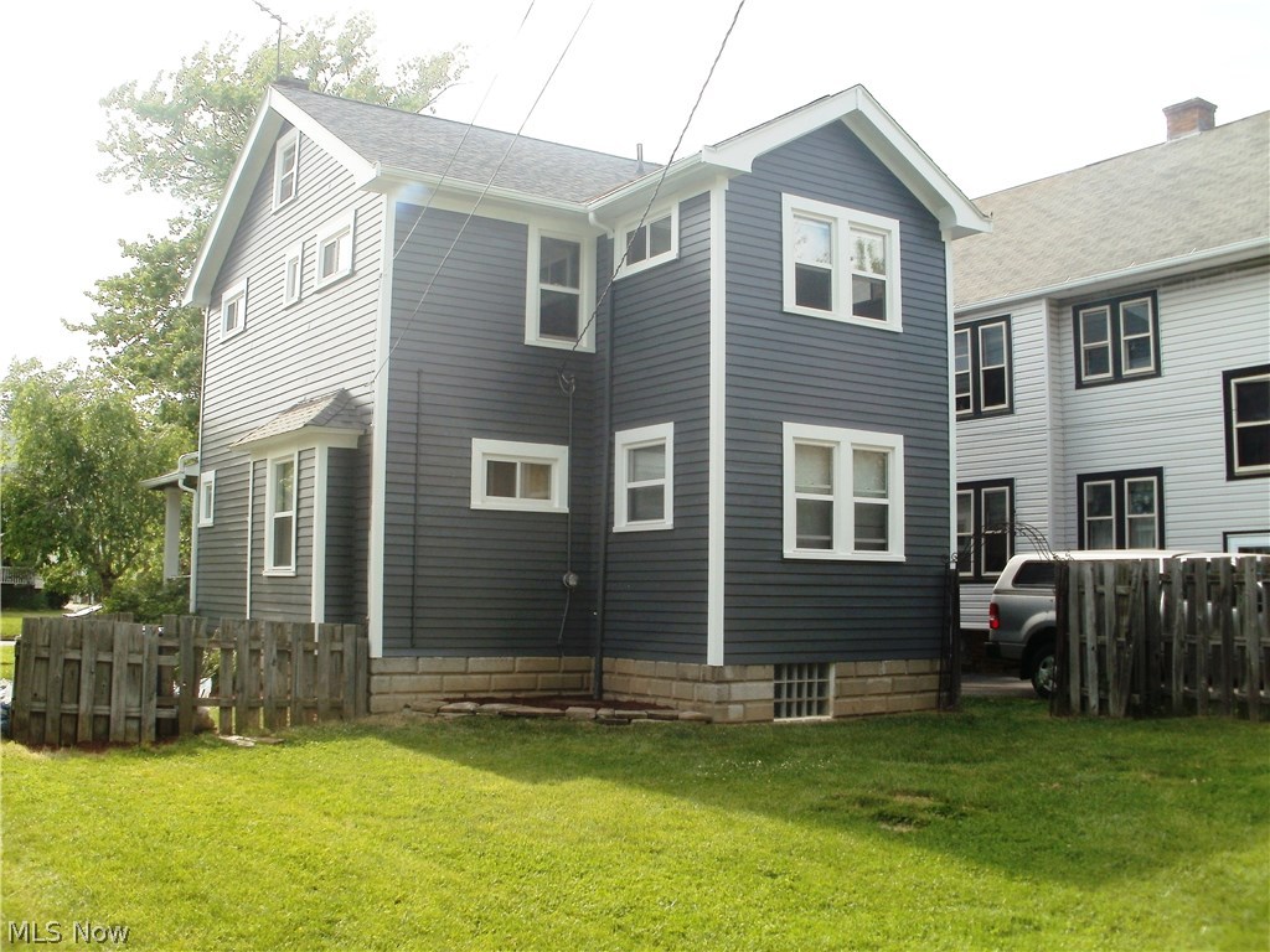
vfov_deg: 39.7
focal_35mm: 36
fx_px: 1321
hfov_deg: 51.4
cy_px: 476
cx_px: 635
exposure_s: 1/200
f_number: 5.6
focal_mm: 6.3
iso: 100
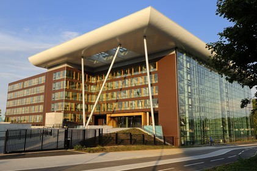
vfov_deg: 42.3
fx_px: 221
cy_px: 86
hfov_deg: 60.3
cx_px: 128
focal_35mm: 31
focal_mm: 31
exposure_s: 1/125
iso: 200
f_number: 11
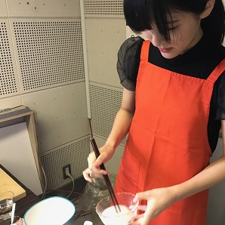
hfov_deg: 47.9
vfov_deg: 48.4
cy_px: 111
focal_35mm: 34
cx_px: 144
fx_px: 250
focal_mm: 3.99
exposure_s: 1/17
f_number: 1.8
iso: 50
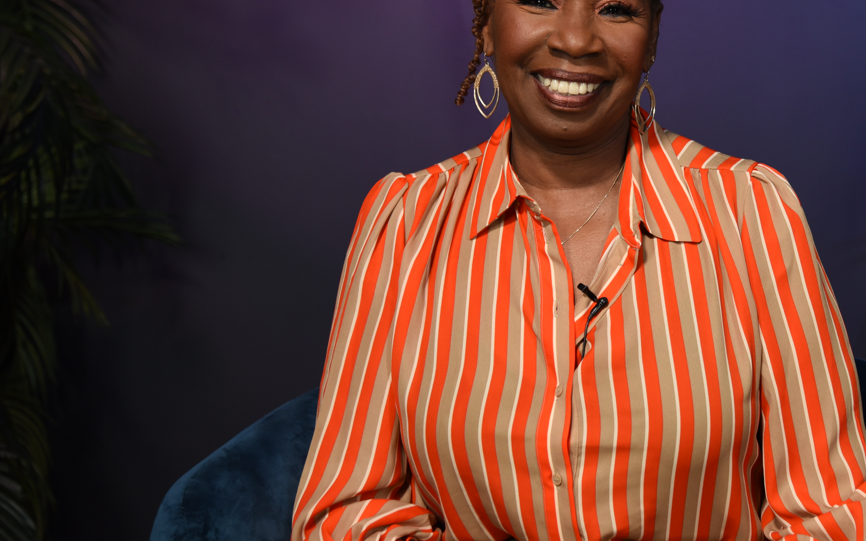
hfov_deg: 23.7
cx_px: 588
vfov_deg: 15.0
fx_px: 2053
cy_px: 191
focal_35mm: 87
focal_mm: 55
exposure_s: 1/100
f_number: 4
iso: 1000
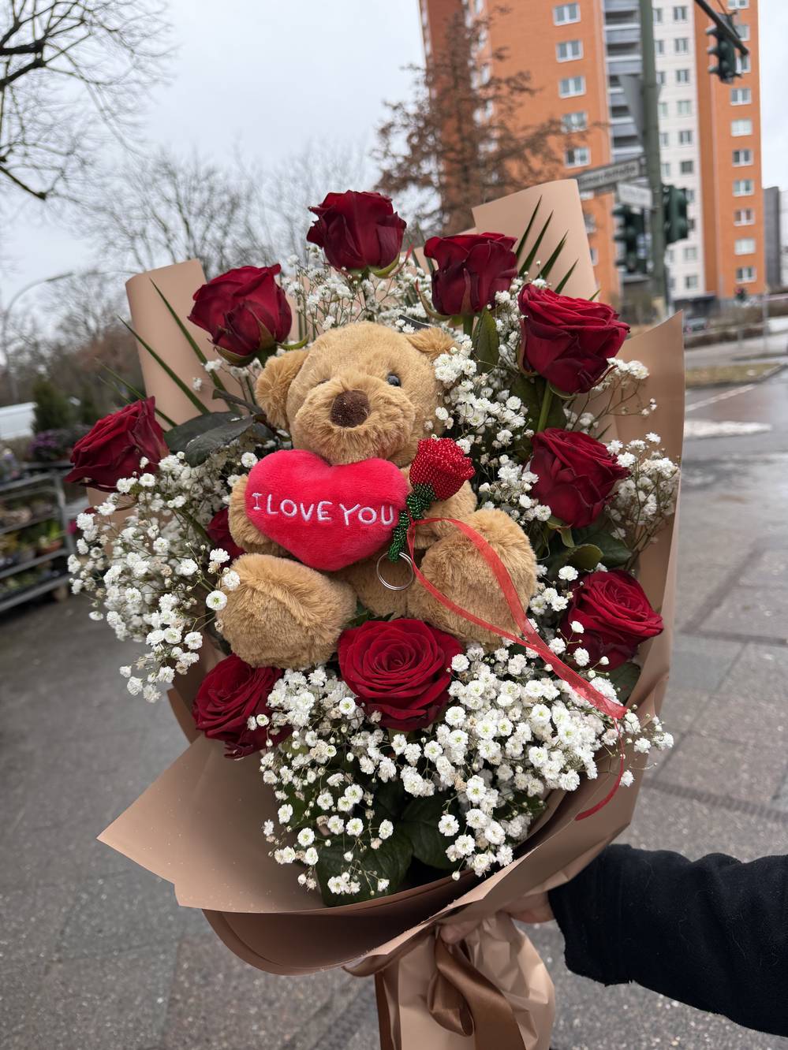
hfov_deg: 56.8
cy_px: 525
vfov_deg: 71.6
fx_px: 728
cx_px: 394
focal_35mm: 24
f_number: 1.78
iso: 100
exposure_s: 1/401
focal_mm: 6.76
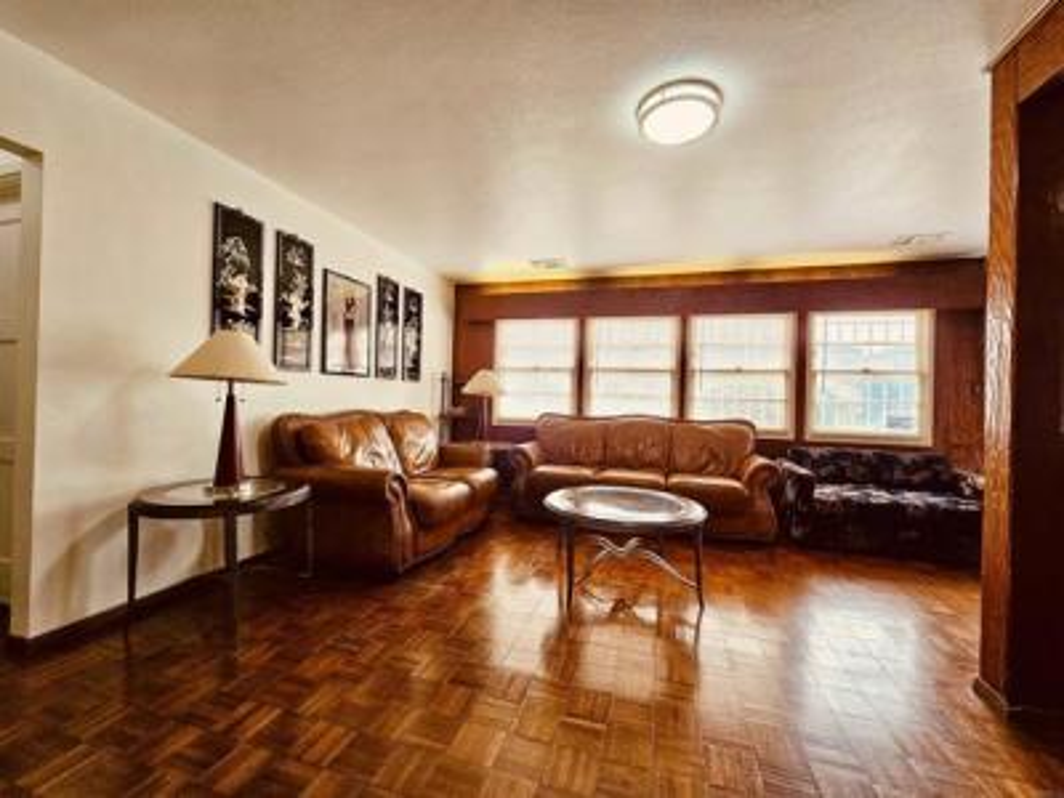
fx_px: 400
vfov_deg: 89.9
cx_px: 532
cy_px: 399
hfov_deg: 106.2
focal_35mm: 13
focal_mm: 2.2
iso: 64
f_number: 2.2
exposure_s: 1/60
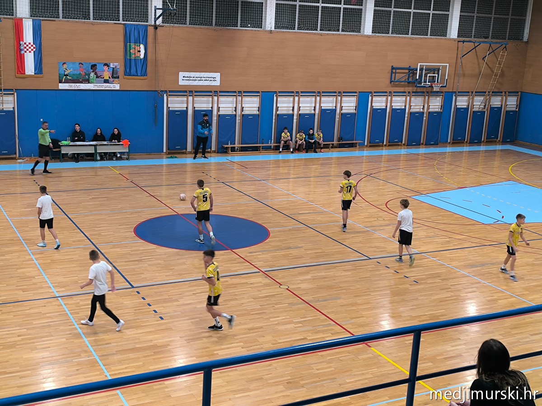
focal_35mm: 46
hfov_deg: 41.2
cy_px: 203
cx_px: 271
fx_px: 720
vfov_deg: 31.5
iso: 500
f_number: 1.65
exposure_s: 1/50
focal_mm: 6.14
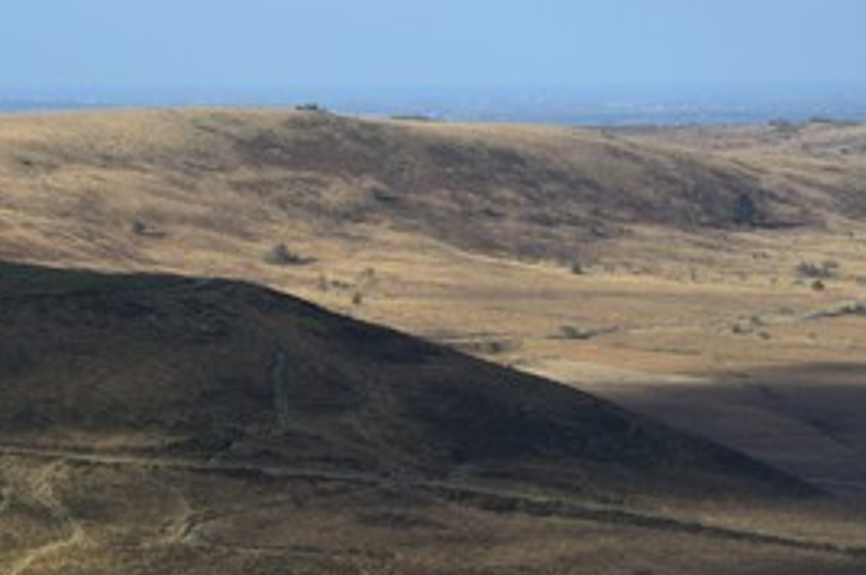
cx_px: 191
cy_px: 375
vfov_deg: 4.4
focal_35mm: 314
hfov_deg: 6.6
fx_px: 7544
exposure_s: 1/1000
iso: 800
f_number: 13
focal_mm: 200
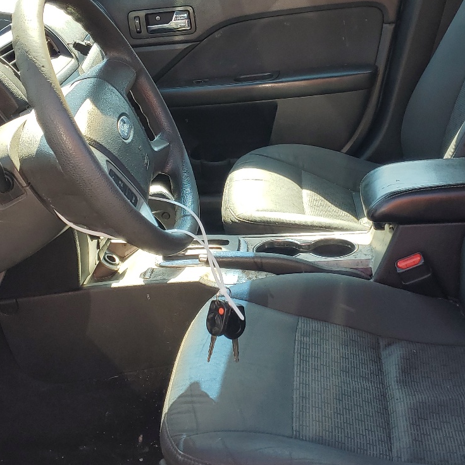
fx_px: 760
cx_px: 252
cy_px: 196
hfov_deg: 34.0
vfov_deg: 34.0
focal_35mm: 50
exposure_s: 1/312
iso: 50
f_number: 1.5
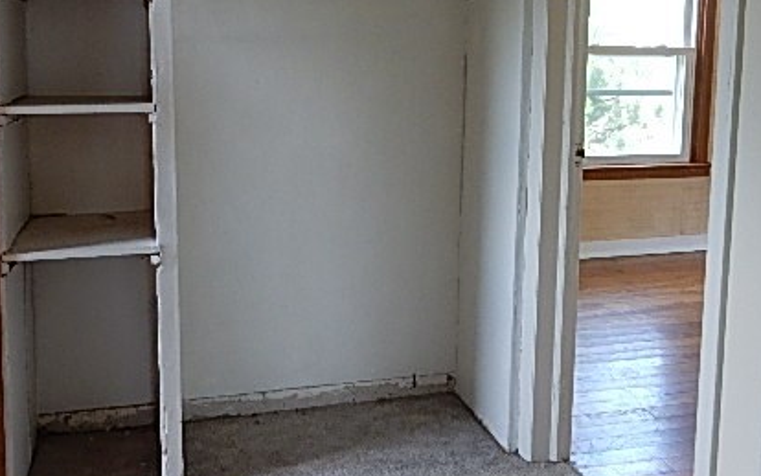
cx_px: 371
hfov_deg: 48.2
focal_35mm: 41
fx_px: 851
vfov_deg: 30.7
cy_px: 114
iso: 220
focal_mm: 4.5
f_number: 3.7
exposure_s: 1/30
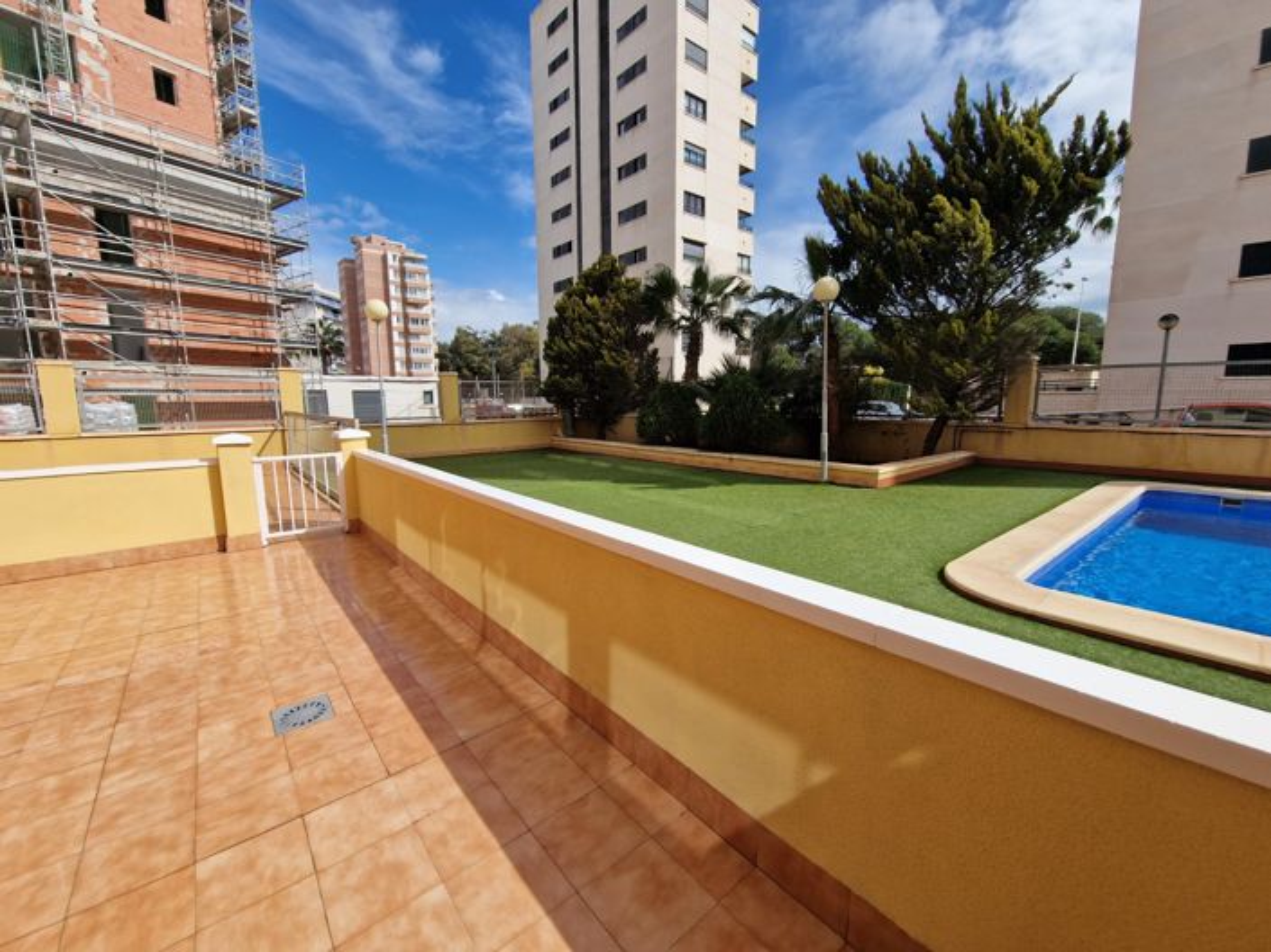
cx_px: 636
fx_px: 477
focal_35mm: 13
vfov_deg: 89.9
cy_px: 476
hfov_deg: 106.2
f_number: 2.2
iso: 50
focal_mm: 2.2
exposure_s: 1/3528
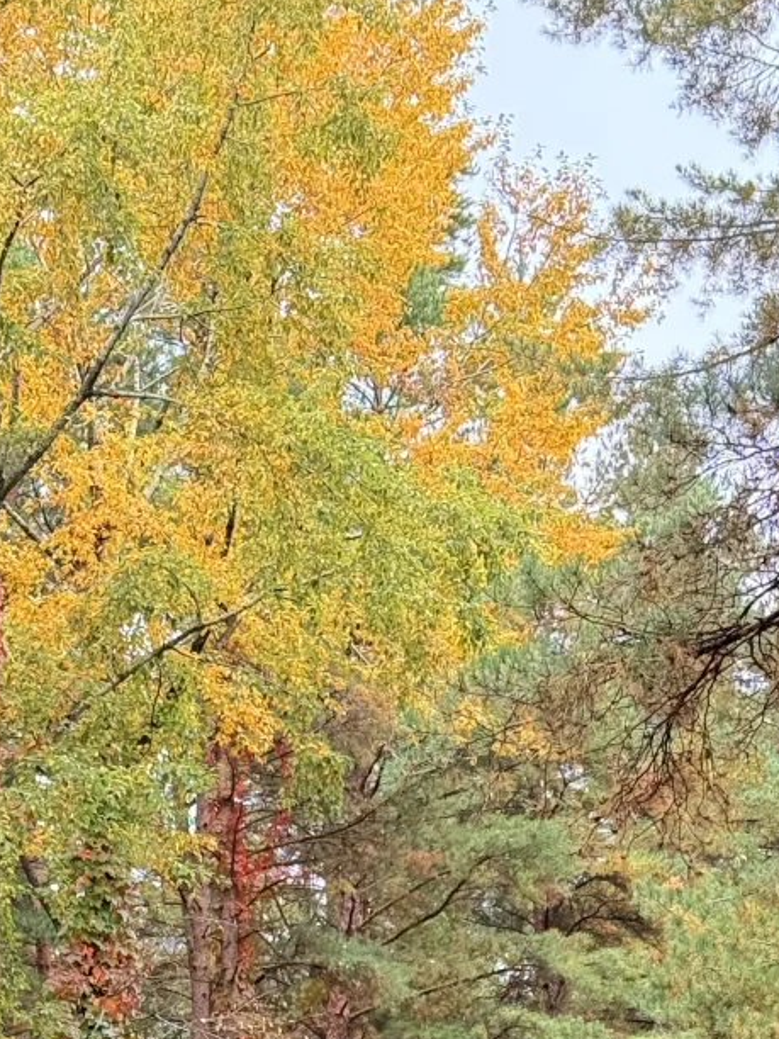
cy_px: 1199
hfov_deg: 13.1
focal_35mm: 113
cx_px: 221
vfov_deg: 16.8
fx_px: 3391
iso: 200
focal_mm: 6.76
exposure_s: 1/147
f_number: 1.78
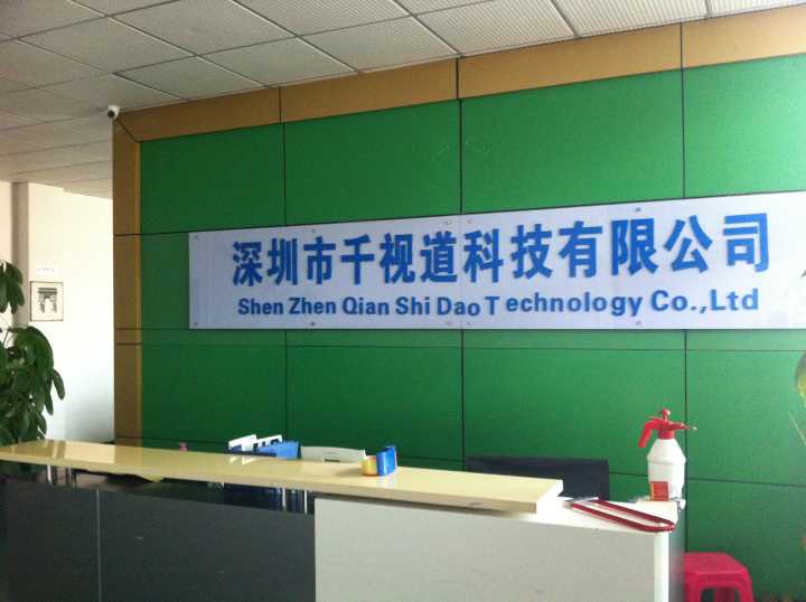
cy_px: 301
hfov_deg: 52.7
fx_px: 814
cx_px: 403
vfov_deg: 40.6
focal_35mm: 35
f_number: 2.8
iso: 320
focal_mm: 3.85
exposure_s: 1/15
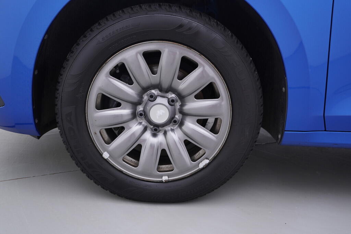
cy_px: 117
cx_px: 176
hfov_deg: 53.1
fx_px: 351
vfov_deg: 36.9
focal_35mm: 36
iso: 125
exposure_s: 1/50
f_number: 3.2
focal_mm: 24
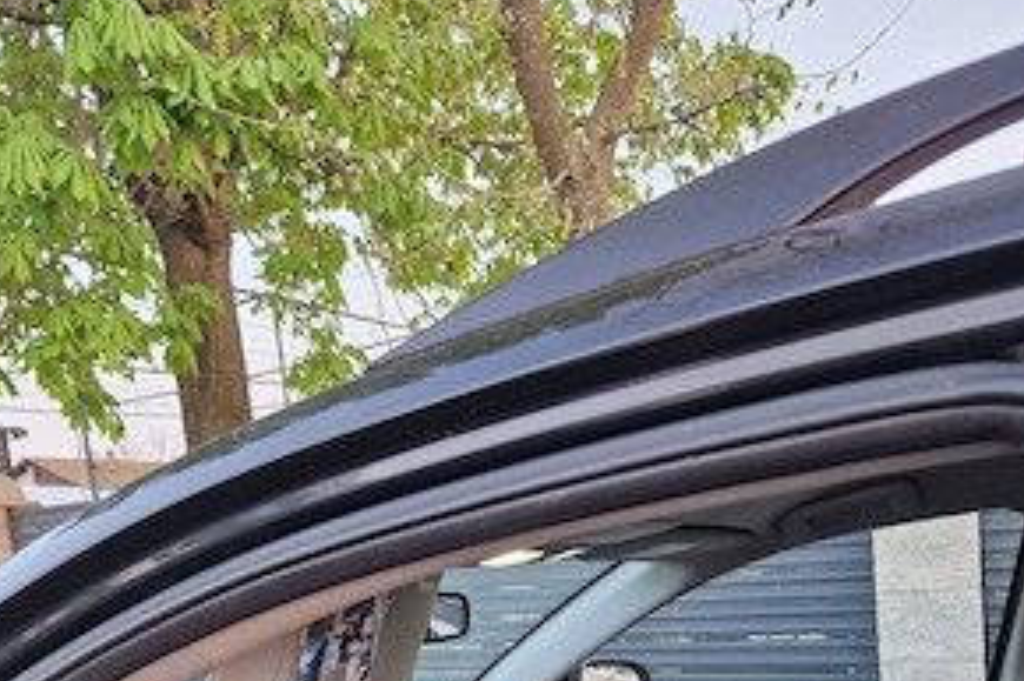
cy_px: 649
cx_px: 505
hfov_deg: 57.2
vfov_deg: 36.6
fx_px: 938
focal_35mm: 33
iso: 320
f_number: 1.8
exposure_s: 1/100
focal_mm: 5.4
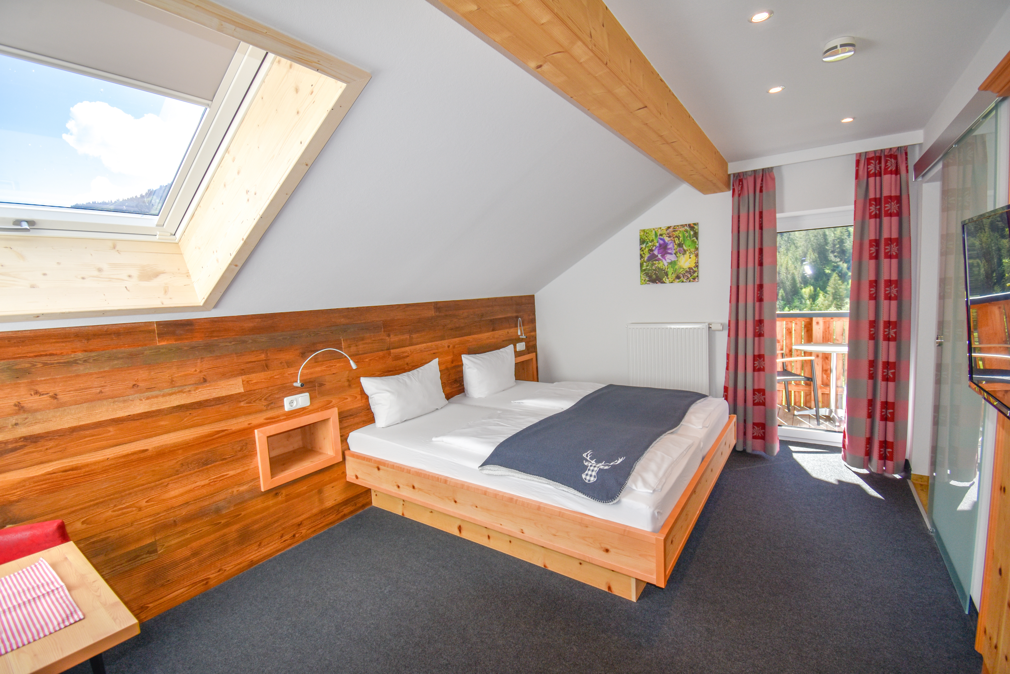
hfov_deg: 100.4
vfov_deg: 77.3
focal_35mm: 15
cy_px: 337
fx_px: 421
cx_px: 505
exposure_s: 1/250
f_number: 4.5
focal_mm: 10
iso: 200
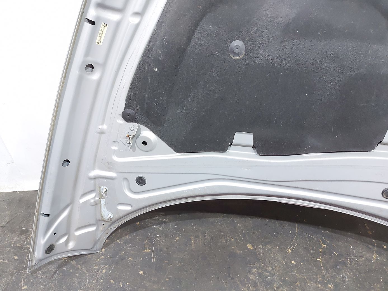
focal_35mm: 24
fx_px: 269
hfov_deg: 71.6
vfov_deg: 56.8
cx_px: 194
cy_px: 146
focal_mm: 5.23
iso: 320
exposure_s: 1/25
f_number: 1.8
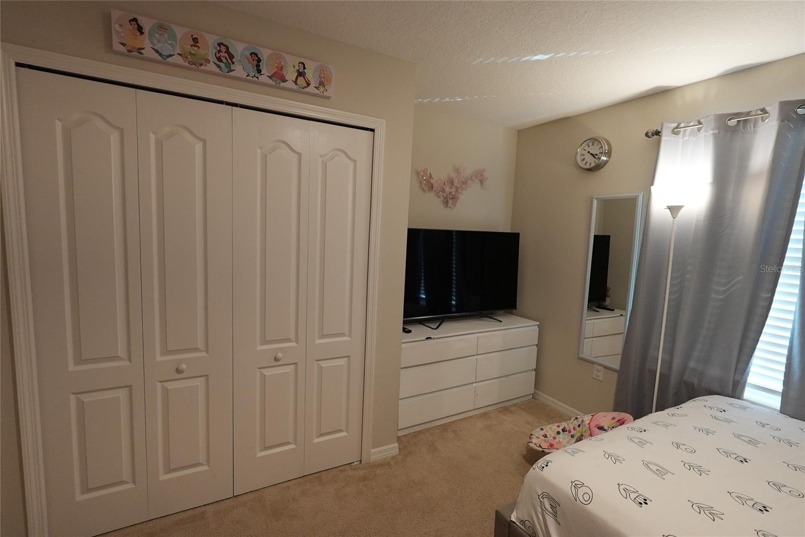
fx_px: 358
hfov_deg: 96.7
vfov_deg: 73.8
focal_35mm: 16
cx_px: 402
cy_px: 268
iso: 1250
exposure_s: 1/160
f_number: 2.8
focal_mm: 11
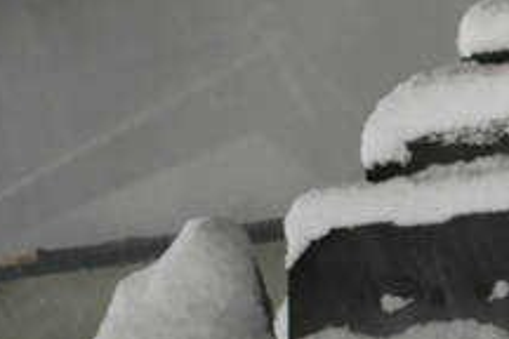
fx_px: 5019
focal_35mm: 355
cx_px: 888
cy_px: 9
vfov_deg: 3.9
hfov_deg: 5.7
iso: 1000
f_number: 2.8
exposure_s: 1/10
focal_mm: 50
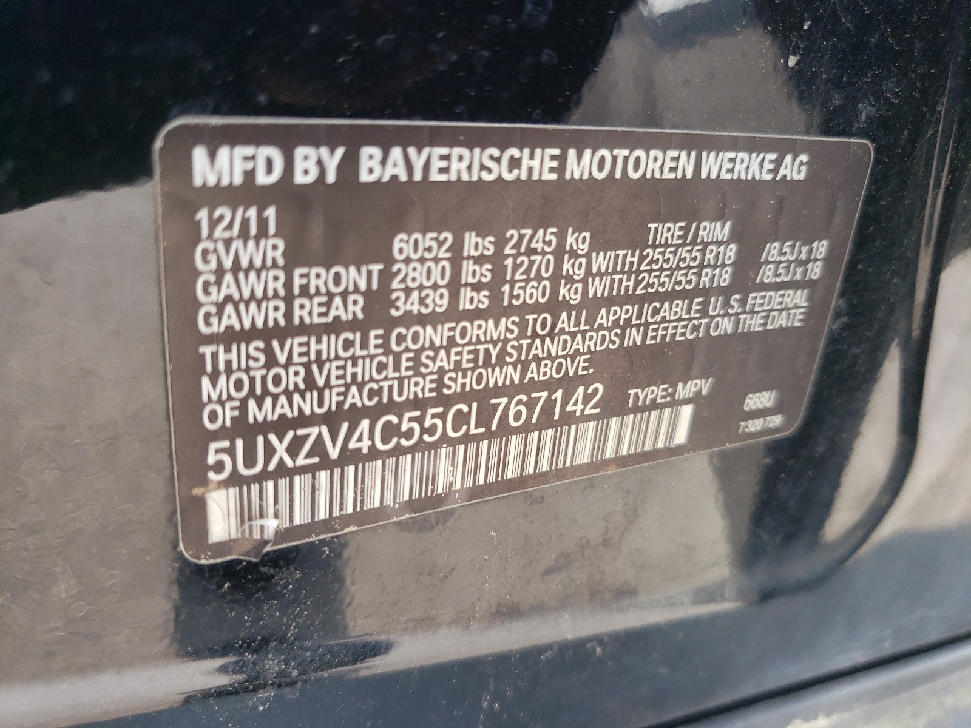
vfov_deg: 53.1
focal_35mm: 26
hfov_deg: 67.3
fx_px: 729
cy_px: 364
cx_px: 486
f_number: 1.5
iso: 50
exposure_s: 1/192
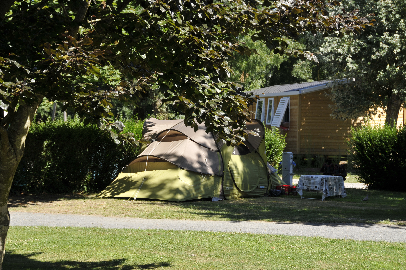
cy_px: 135
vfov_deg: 14.0
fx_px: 1098
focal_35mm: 98
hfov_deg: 20.9
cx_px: 203
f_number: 9
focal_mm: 65
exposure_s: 1/320
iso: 200
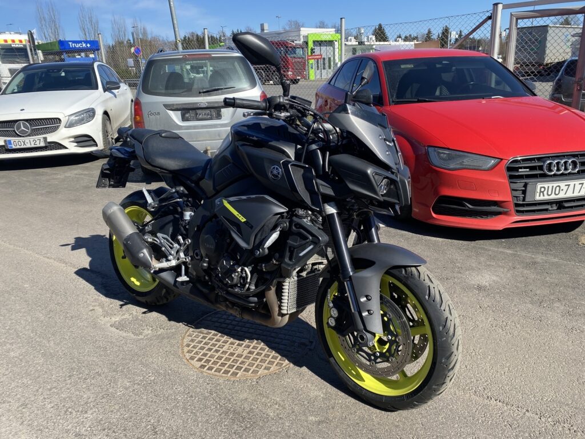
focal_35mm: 26
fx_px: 439
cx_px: 292
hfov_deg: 67.3
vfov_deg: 53.1
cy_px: 220
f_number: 1.8
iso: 32
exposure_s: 1/1629
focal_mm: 4.25
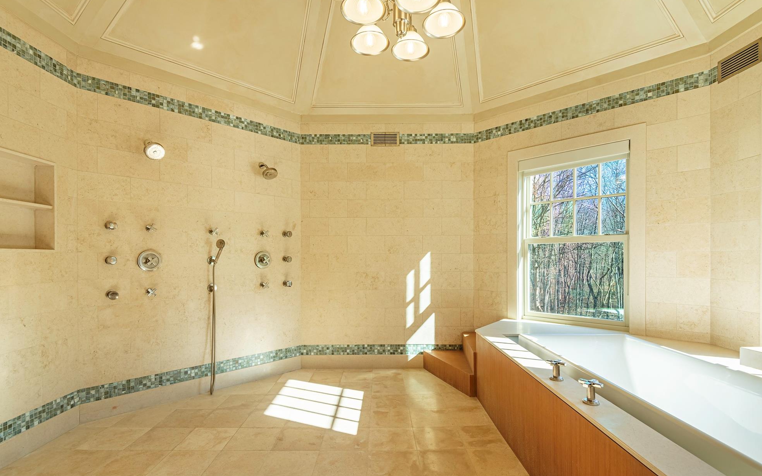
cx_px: 378
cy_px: 260
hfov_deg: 94.4
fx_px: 353
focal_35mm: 17
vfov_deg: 67.9
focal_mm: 16
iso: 200
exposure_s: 1/160
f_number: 9
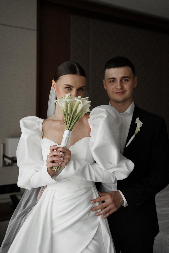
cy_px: 126
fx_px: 275
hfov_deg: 34.2
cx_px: 84
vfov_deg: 49.6
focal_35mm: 39
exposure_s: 1/640
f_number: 2.8
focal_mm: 39
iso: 640
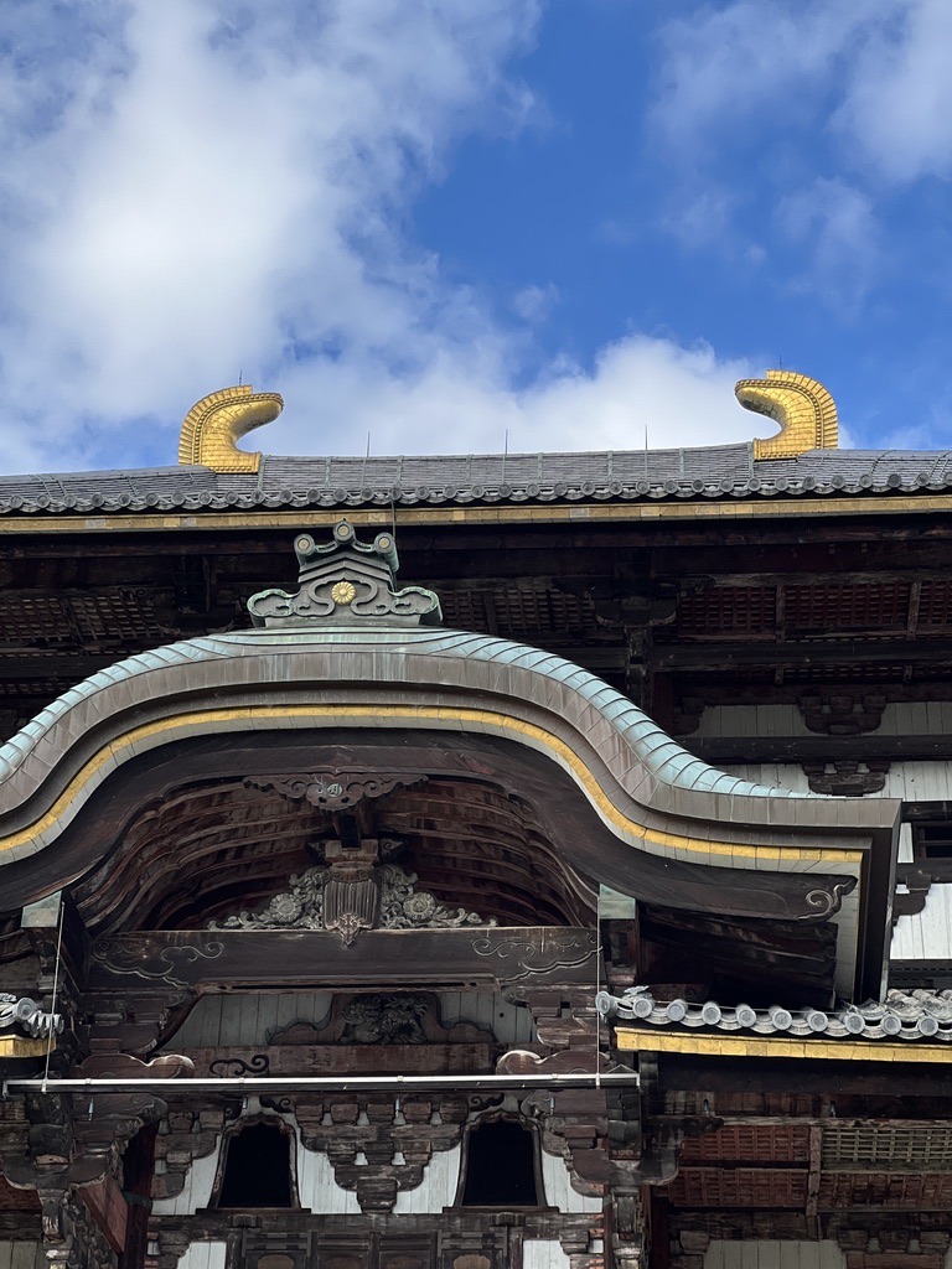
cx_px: 476
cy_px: 634
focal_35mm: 77
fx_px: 2824
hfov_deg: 19.1
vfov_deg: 25.3
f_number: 2.8
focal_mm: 9
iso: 32
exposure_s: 1/327
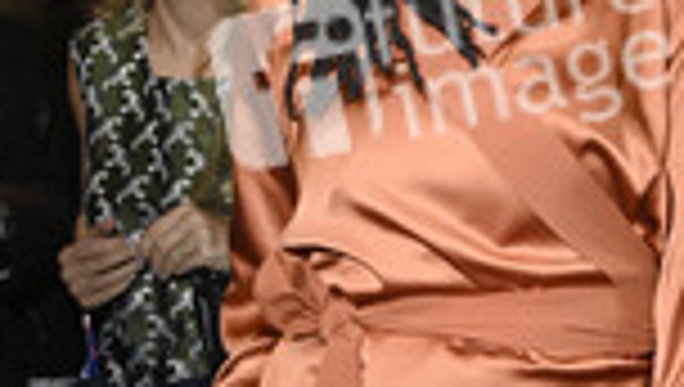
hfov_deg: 30.9
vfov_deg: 18.2
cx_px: 572
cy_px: 288
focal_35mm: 66
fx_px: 1199
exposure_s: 1/100
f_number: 5.6
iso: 3200
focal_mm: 24
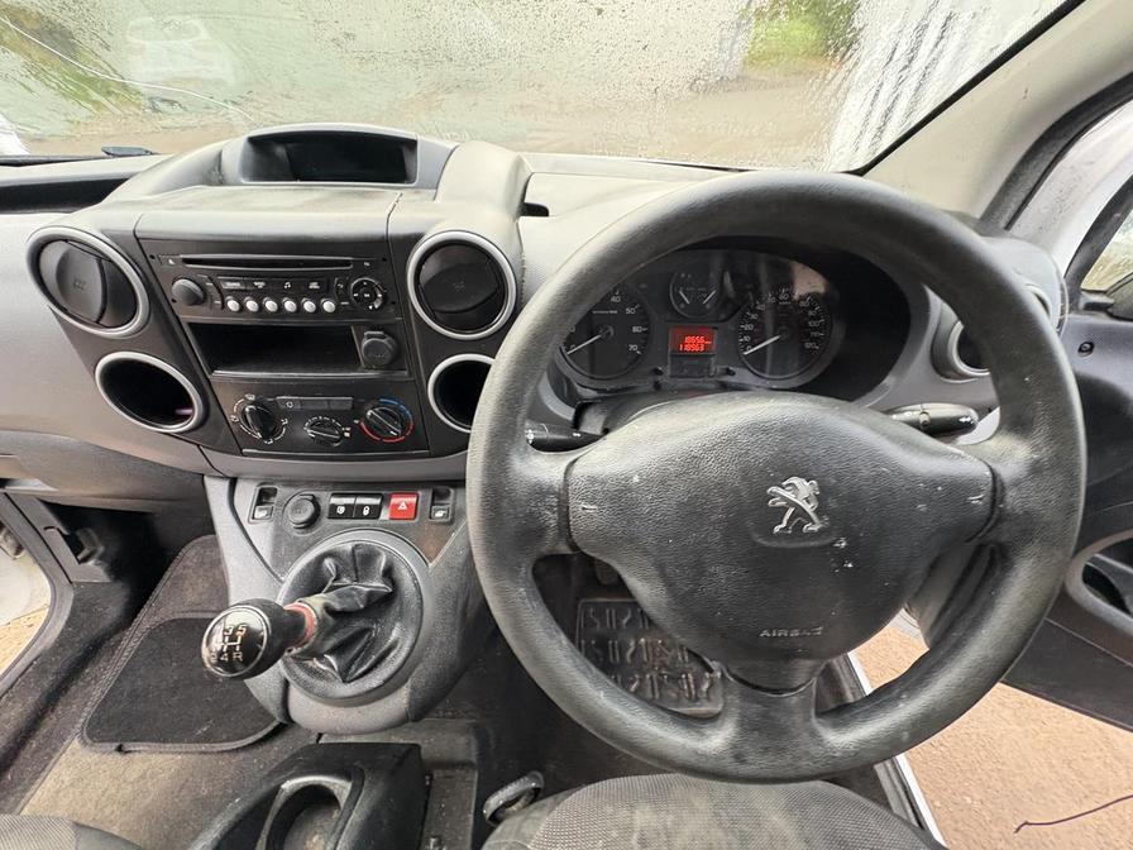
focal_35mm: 14
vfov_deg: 85.7
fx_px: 458
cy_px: 425
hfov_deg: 102.1
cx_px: 566
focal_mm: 2.22
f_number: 2.2
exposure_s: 1/60
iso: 500
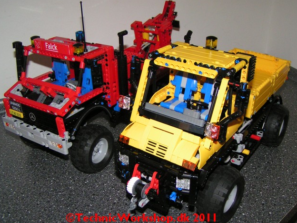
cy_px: 112
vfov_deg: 36.8
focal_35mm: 39
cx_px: 147
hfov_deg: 47.9
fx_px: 335
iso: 200
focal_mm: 5.8
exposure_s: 1/40
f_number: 2.8
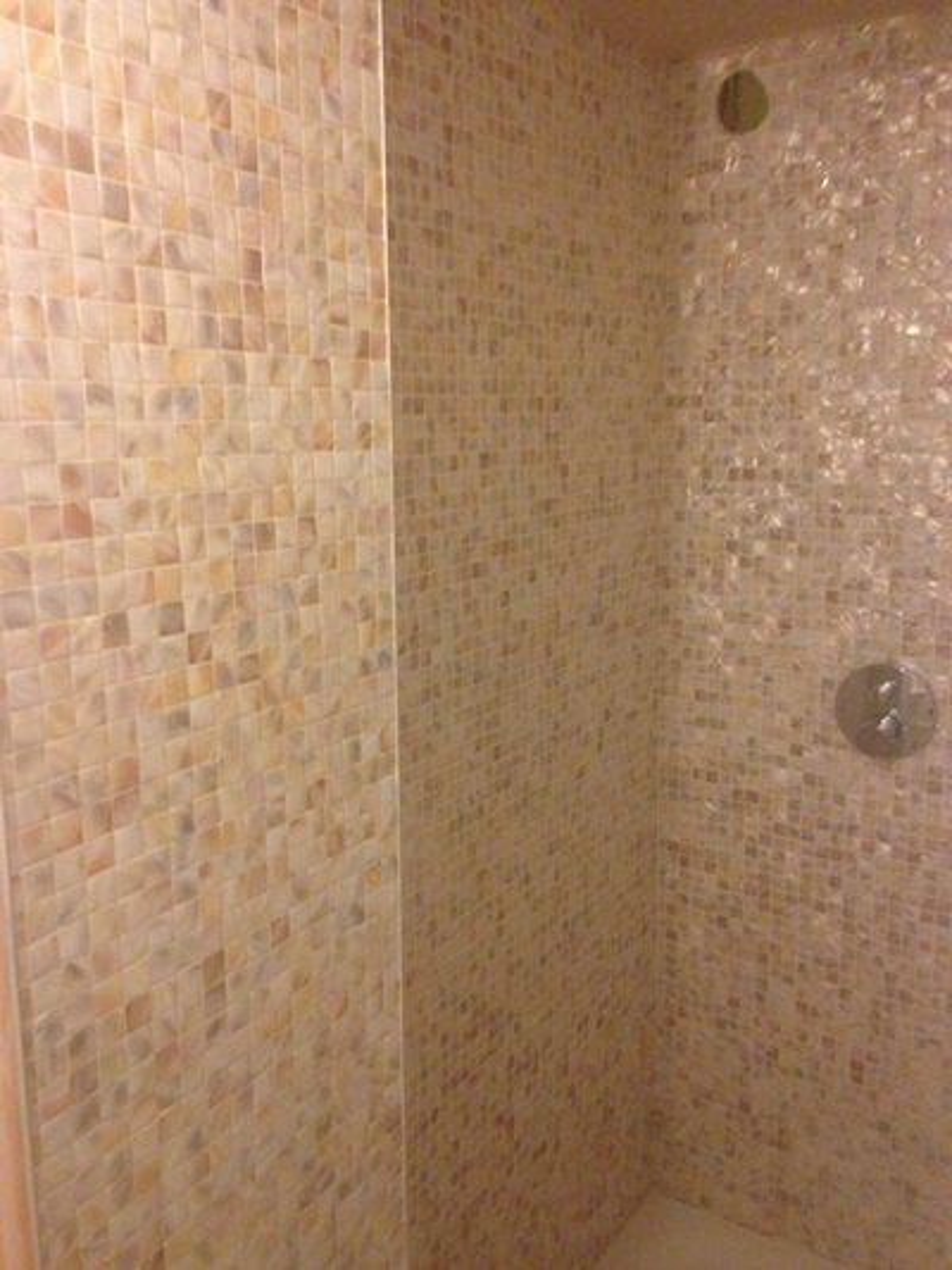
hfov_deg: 43.0
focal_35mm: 33
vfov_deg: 55.3
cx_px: 476
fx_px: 1210
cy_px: 635
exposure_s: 1/20
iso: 320
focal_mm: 4.12
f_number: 2.4
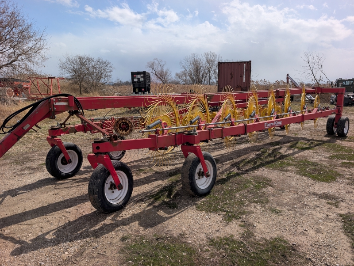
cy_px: 133
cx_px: 177
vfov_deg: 56.9
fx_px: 246
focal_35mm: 24
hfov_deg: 71.5
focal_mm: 6.9
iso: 22
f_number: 1.68
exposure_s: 1/2299
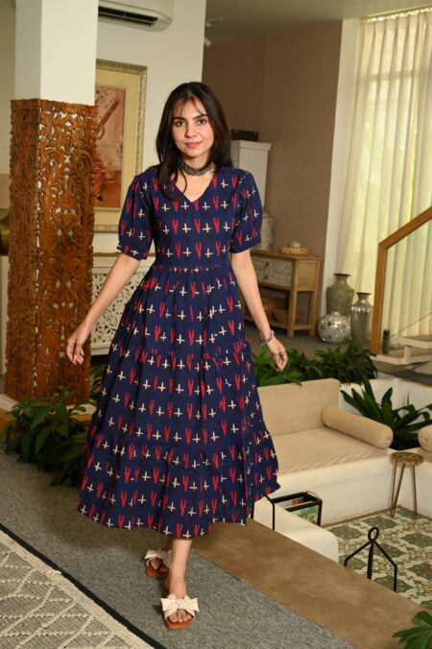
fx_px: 811
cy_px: 324
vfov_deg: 43.6
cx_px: 216
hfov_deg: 29.8
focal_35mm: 45
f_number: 6.3
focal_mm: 45
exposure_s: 1/160
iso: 640
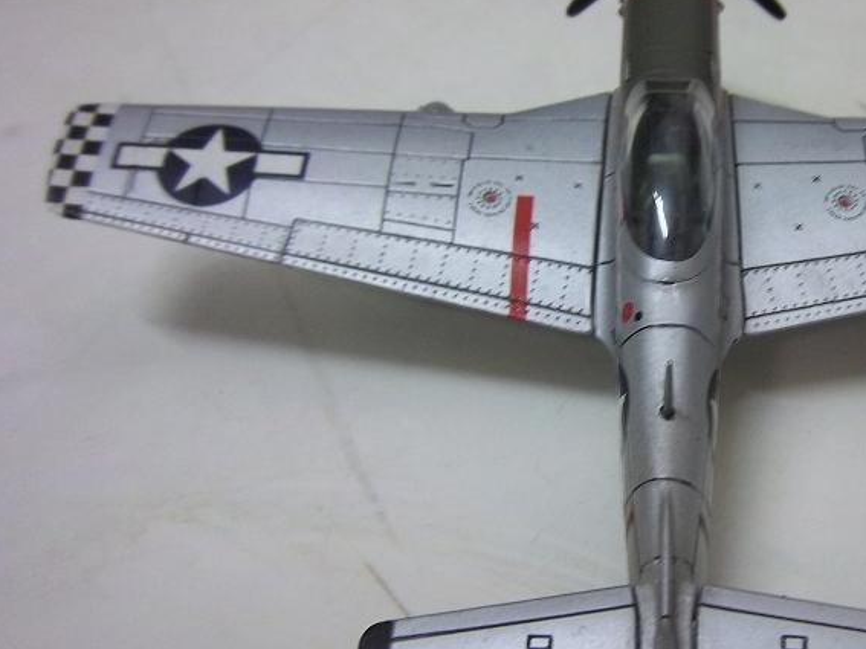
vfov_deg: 30.8
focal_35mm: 47
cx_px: 645
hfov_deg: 39.4
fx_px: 1176
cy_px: 291
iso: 160
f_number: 3.5
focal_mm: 5.1
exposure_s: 1/10
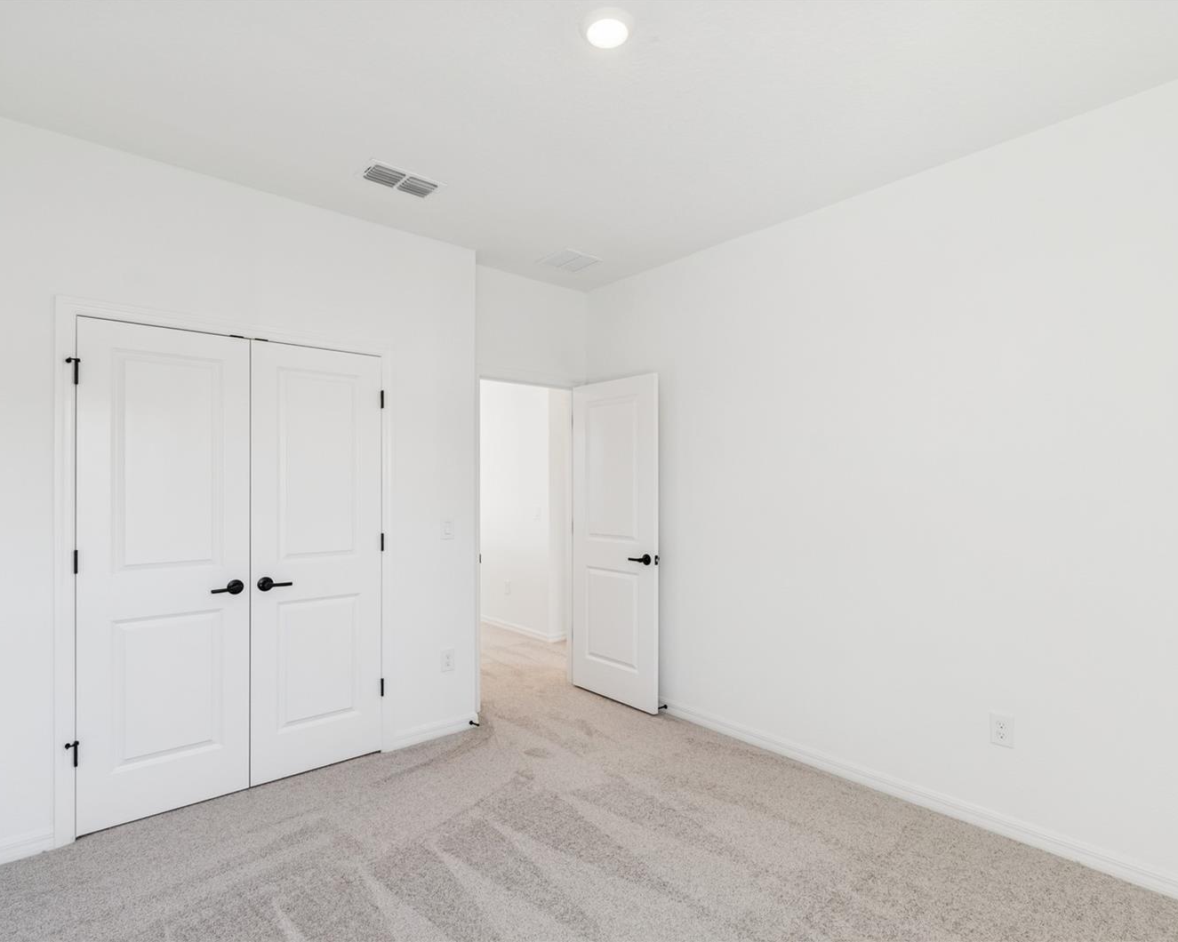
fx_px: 593
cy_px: 469
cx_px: 589
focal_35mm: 17
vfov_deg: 77.0
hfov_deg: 89.6
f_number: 7.1
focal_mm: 10
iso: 100
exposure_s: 1/40
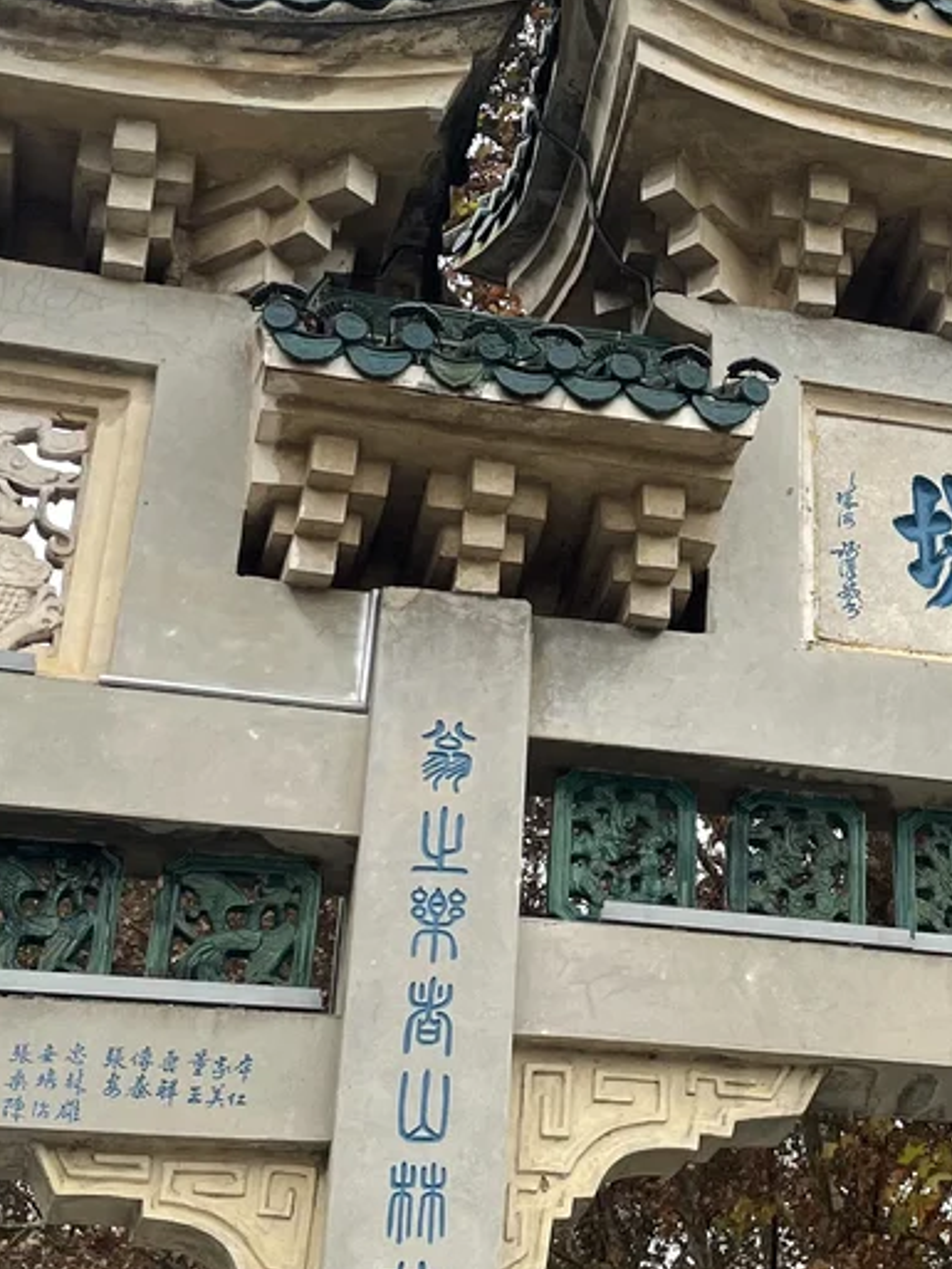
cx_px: 1046
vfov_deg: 26.5
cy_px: 425
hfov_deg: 19.3
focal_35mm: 73
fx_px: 2676
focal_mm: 4.2
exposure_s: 1/121
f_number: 1.6
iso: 64
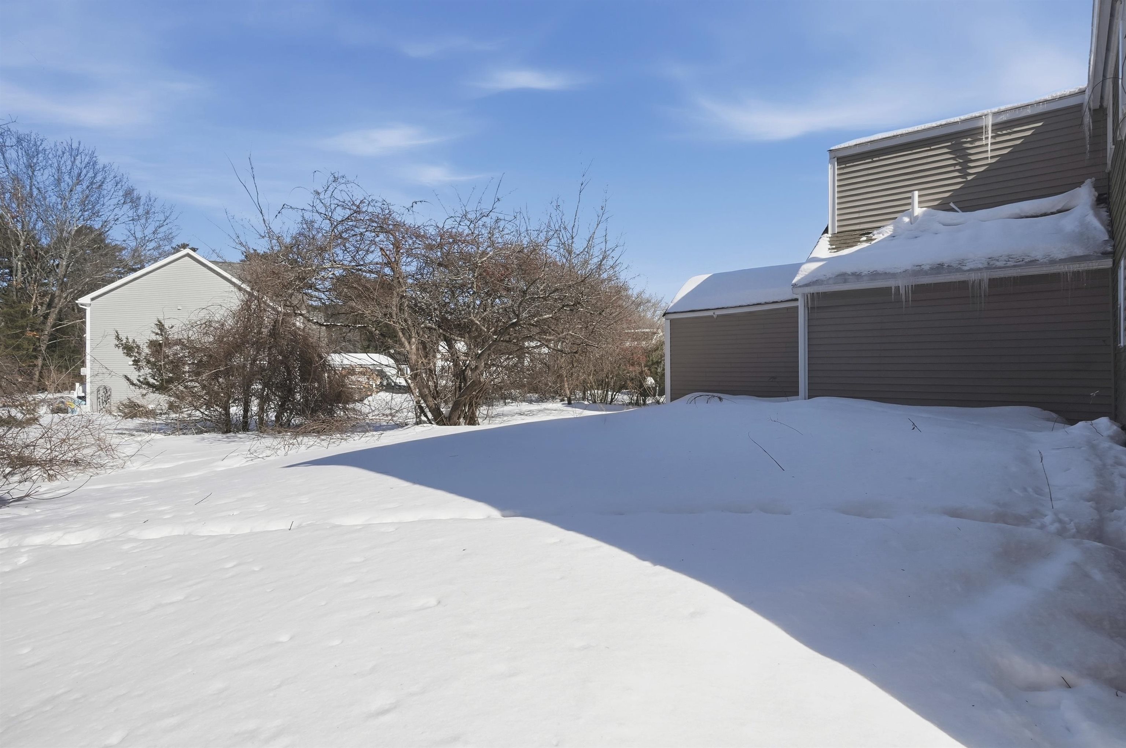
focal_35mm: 18
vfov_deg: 67.3
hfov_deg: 90.1
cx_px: 563
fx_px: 562
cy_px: 374
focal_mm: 12
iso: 800
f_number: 7.1
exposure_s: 1/4000
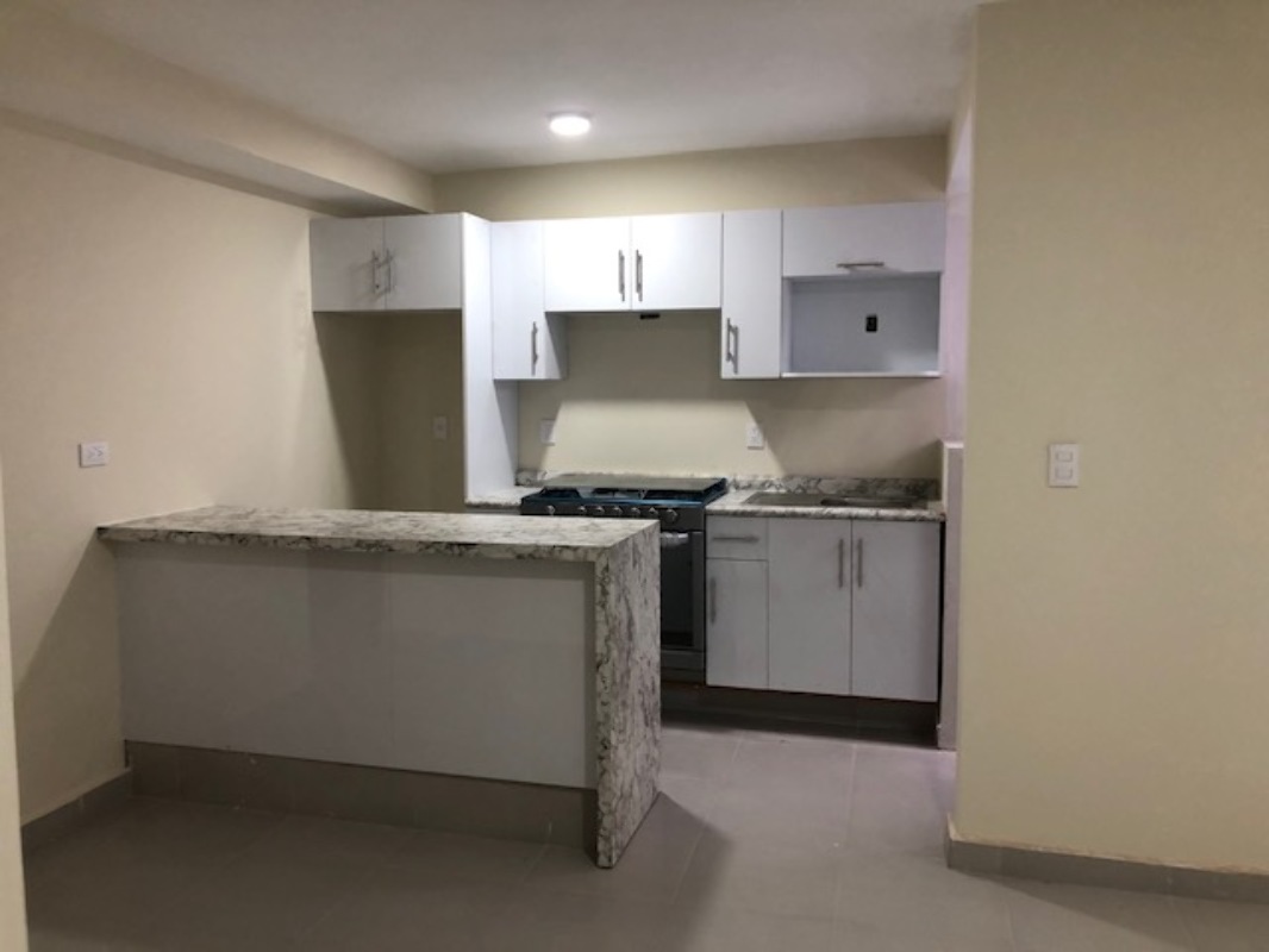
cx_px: 634
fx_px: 1027
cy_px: 476
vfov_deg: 49.8
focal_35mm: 28
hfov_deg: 63.4
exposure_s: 1/15
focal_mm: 3.99
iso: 40
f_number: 1.8
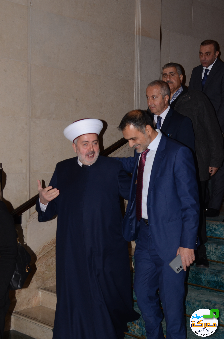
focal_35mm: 57
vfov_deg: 35.1
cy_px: 170
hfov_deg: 23.7
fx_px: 534
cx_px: 112
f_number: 4.5
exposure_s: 1/250
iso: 250
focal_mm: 38
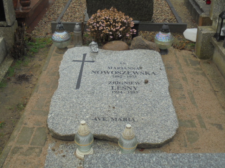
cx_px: 112
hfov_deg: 43.9
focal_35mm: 43
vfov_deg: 33.6
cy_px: 84
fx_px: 279
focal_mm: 7.8
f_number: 4.5
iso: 100
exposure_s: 1/100
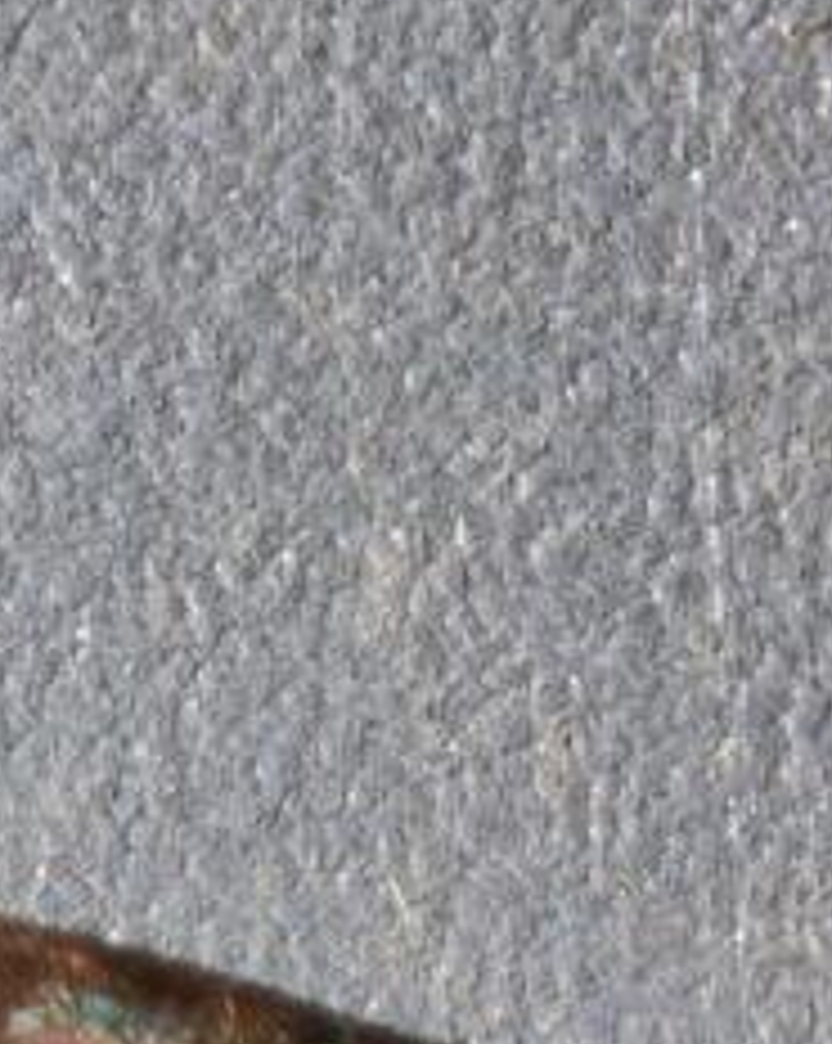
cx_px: -522
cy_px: 3258
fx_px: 20571
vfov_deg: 2.9
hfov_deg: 2.3
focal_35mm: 667
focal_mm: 9
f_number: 2
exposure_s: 1/120
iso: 250
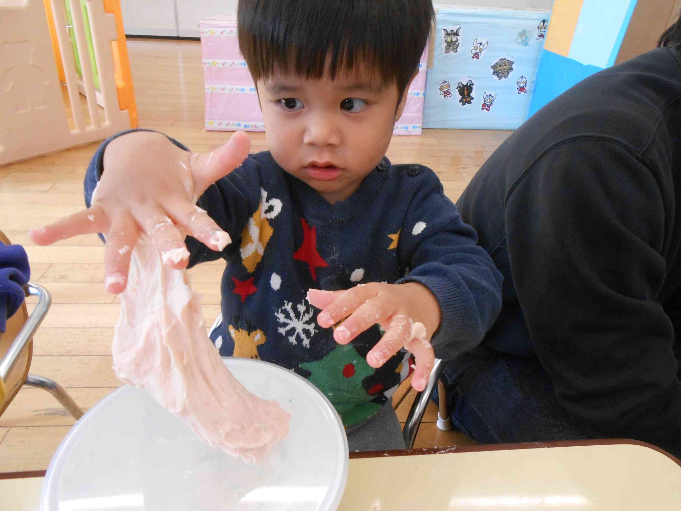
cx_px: 340
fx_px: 512
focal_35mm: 26
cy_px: 256
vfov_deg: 53.1
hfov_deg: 67.3
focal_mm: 4.6
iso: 400
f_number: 3.5
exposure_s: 1/160
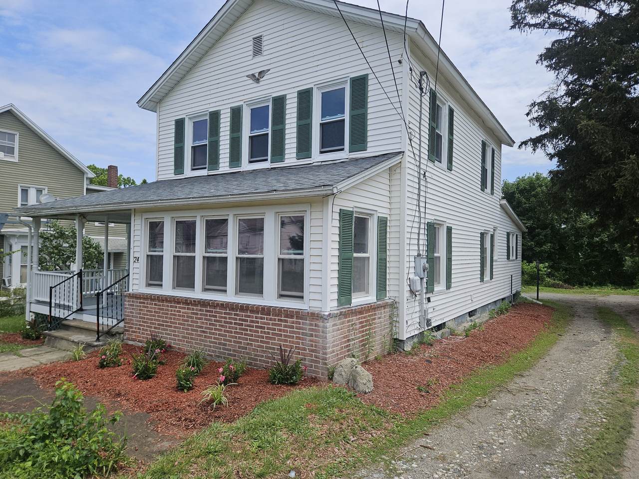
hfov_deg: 73.9
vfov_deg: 58.9
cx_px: 320
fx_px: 425
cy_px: 240
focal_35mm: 23
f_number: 1.8
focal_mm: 5.4
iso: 25
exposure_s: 1/2010
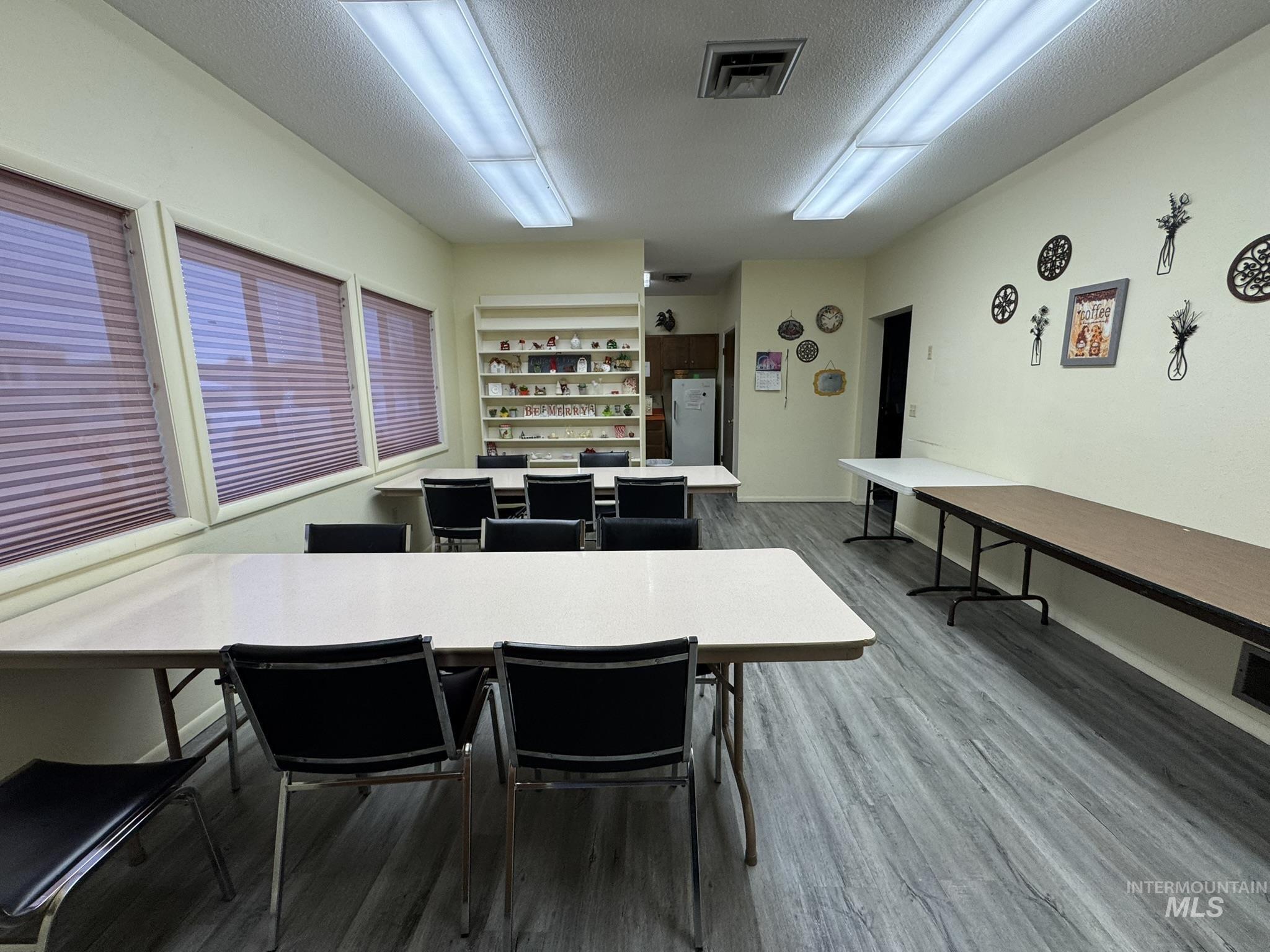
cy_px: 476
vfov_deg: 85.7
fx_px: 514
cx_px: 635
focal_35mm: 14
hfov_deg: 102.1
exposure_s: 1/120
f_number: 2.2
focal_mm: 2.22
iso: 125
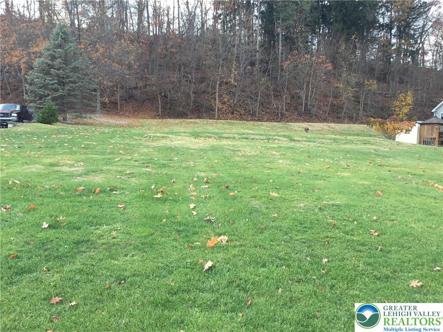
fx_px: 397
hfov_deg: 58.4
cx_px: 222
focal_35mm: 31
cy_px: 166
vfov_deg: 45.4
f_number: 2.4
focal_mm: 3.3
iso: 25
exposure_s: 1/120
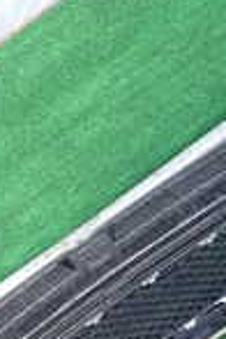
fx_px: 998
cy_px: 302
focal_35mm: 106
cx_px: 106
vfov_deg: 19.0
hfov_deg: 12.9
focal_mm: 4.5
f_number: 2
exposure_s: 1/125
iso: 160
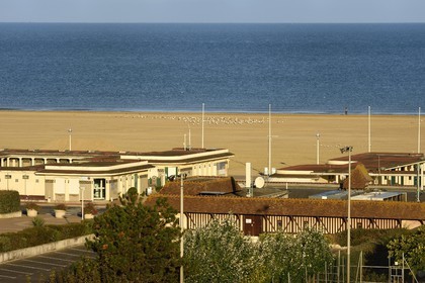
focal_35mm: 200
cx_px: 212
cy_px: 142
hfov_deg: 10.3
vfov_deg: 6.9
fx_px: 2361
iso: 200
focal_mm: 200
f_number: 10
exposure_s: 1/320
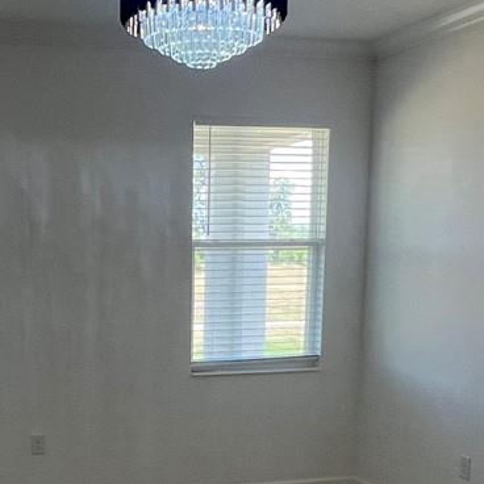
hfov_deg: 33.2
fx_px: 791
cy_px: 404
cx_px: 105
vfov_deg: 32.8
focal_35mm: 50
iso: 100
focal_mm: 1.57
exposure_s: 1/120
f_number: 1.8
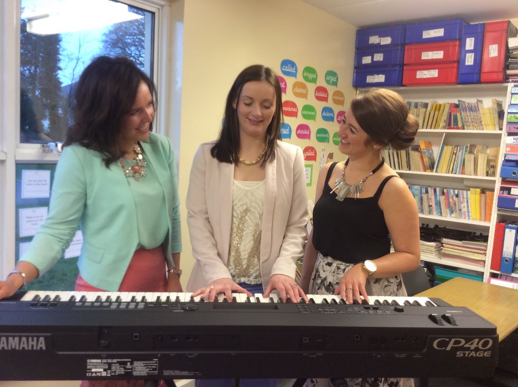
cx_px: 259
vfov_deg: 44.1
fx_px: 478
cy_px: 194
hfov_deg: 56.9
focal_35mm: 32
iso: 64
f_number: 2.4
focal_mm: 3.3
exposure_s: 1/24
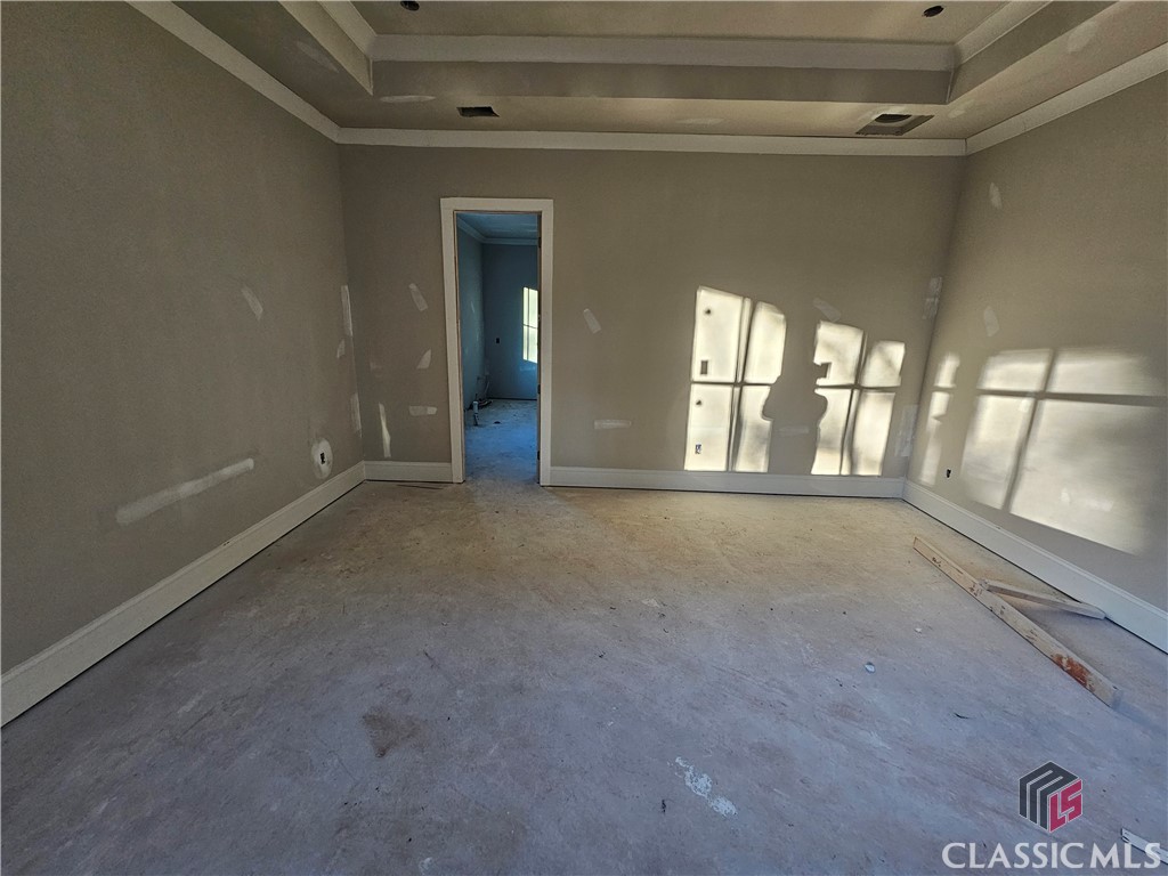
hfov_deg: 106.2
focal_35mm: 13
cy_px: 438
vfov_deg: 89.9
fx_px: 439
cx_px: 584
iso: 160
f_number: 2.2
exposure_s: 1/60
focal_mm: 2.2
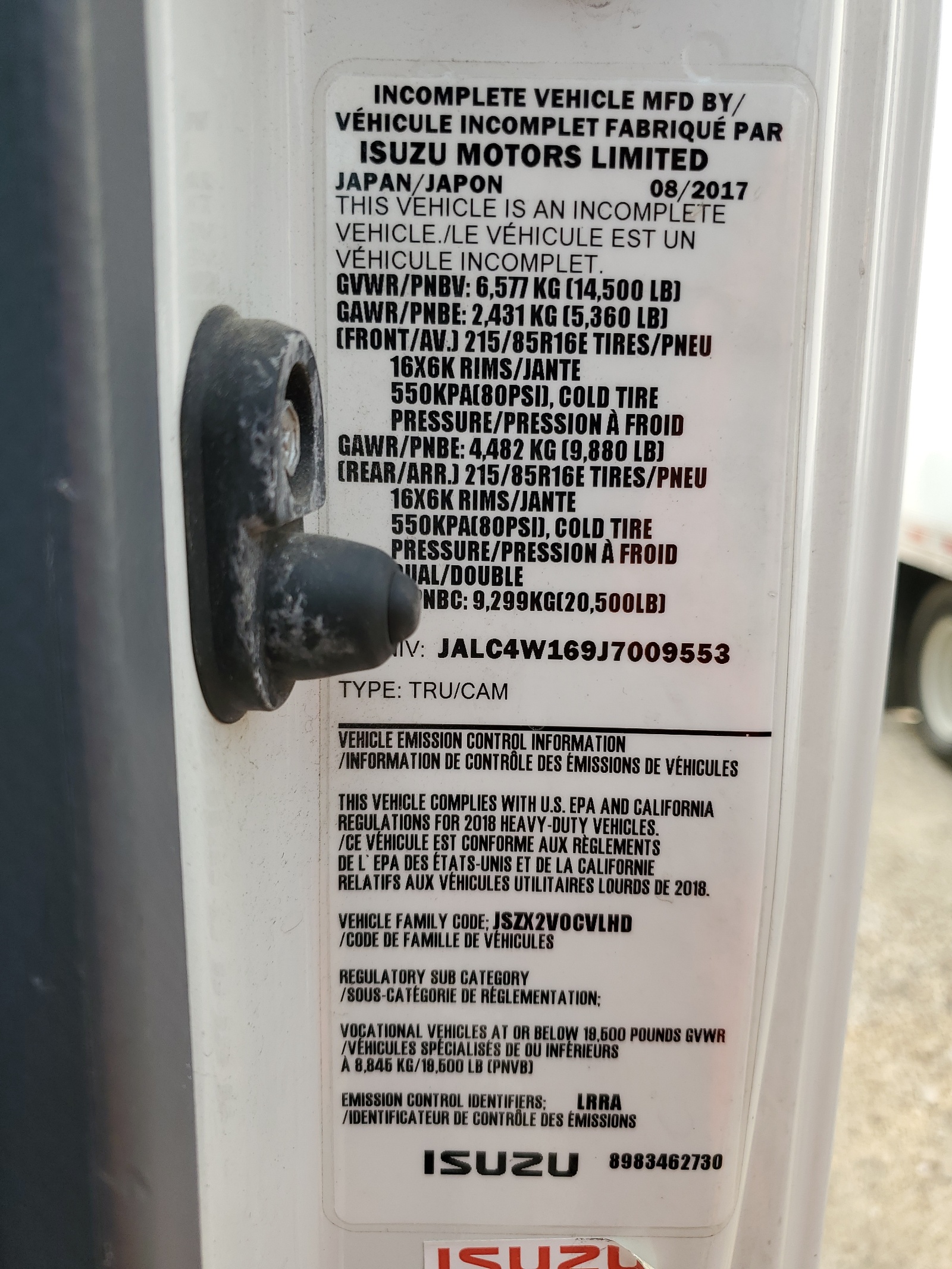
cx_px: 476
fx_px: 953
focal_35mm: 26
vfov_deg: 67.3
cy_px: 634
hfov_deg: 53.1
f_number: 1.5
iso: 50
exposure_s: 1/667
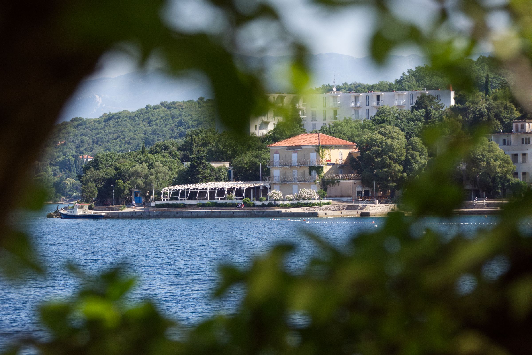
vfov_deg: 8.3
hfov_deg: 12.5
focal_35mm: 165
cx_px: 266
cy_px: 178
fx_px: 2438
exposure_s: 1/800
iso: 400
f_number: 9
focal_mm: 110
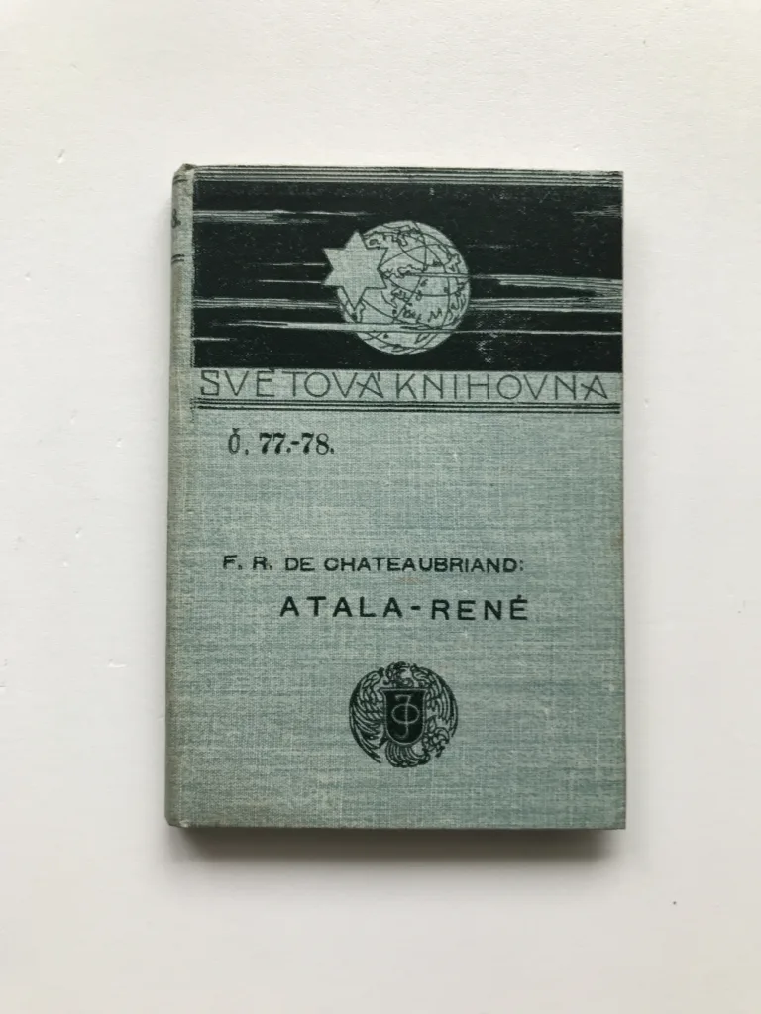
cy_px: 507
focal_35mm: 28
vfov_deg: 63.4
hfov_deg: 49.7
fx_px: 821
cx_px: 380
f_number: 1.8
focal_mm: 3.99
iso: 32
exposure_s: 1/95
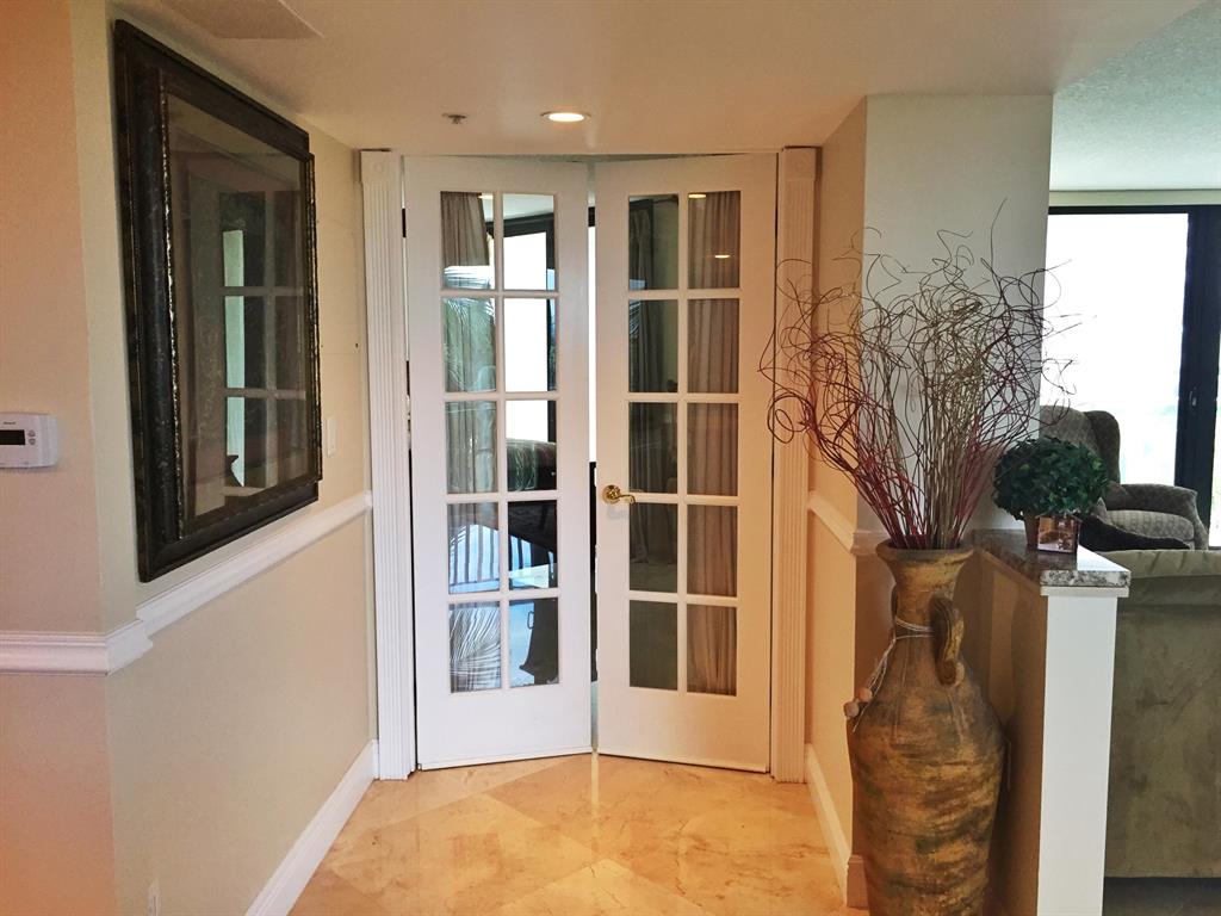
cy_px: 458
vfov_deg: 48.2
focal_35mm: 29
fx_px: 1023
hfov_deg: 61.7
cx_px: 610
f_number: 2.2
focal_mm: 4.15
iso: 50
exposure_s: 1/30
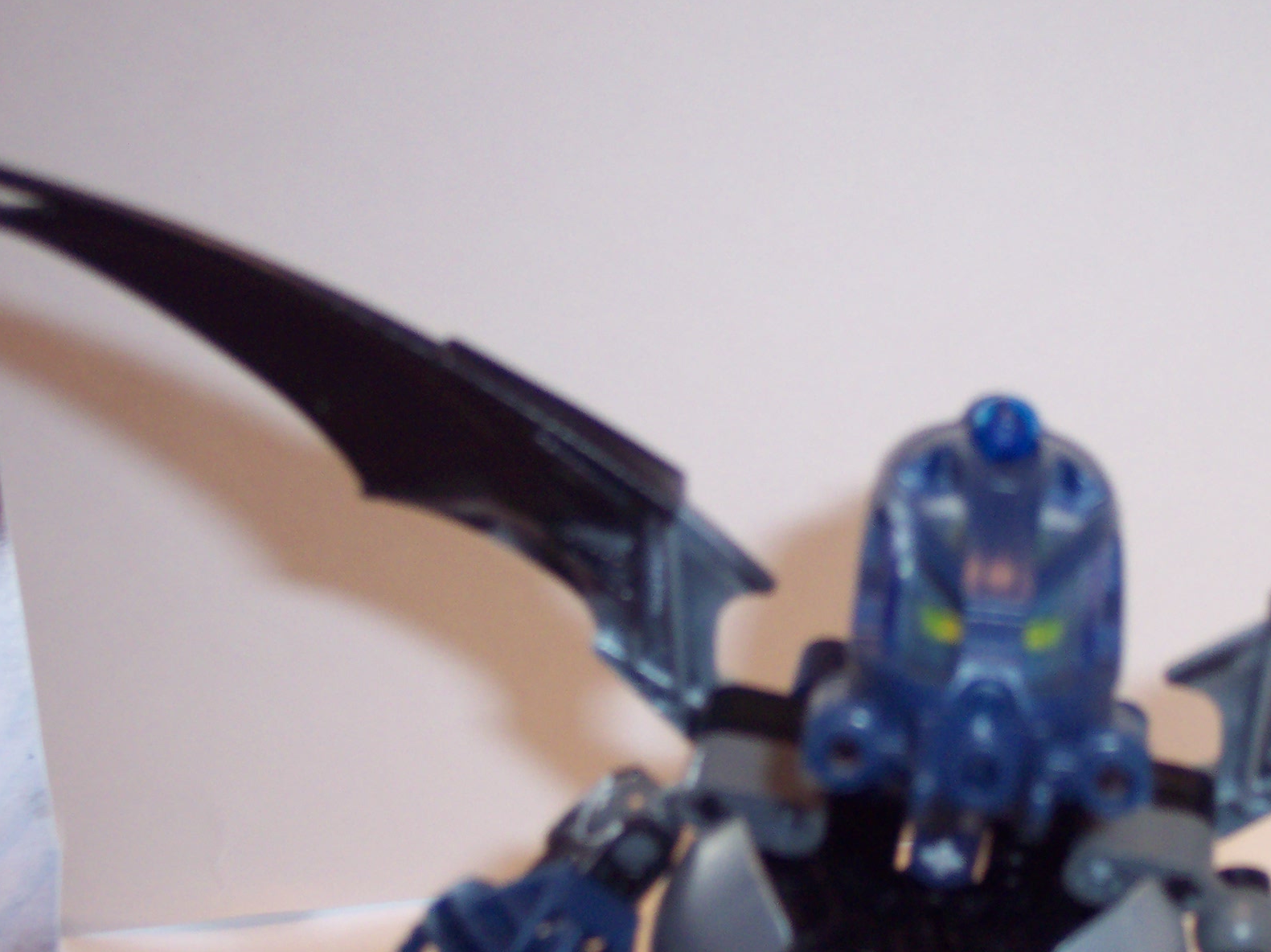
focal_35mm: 62
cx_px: 970
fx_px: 2275
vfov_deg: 23.5
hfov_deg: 30.6
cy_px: 656
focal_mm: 8
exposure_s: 1/45
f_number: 2.8
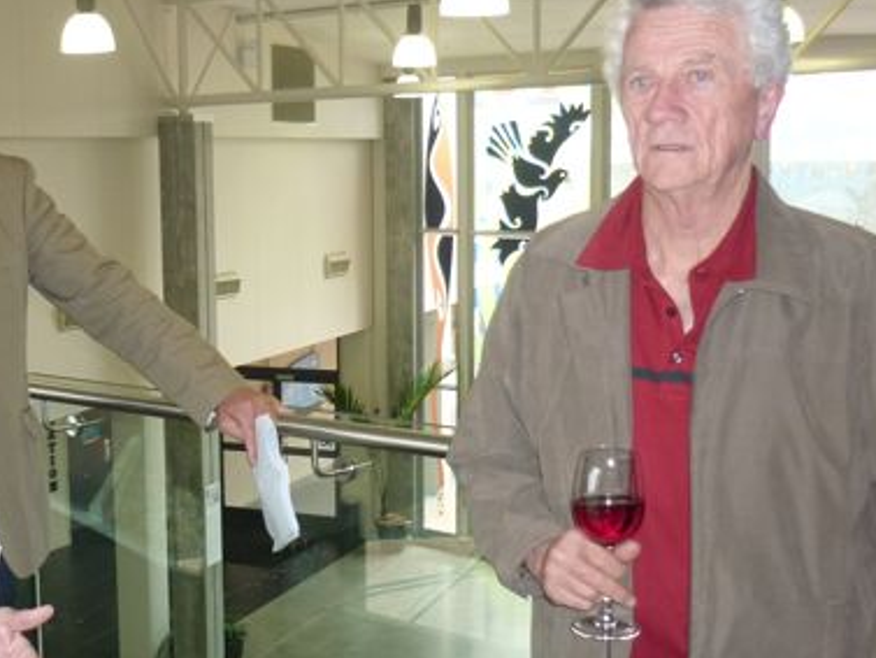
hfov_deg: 33.6
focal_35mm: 56
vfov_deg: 26.1
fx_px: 1418
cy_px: 363
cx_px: 214
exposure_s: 1/60
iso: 200
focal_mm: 5.5
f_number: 2.8
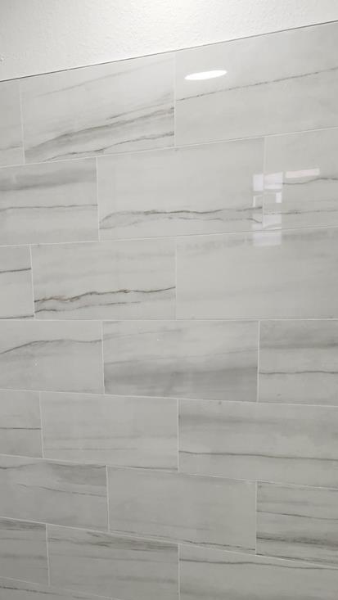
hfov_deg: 28.4
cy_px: 413
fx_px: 652
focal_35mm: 41
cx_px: 67
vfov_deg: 48.3
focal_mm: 5.4
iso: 100
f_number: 1.8
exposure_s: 1/180
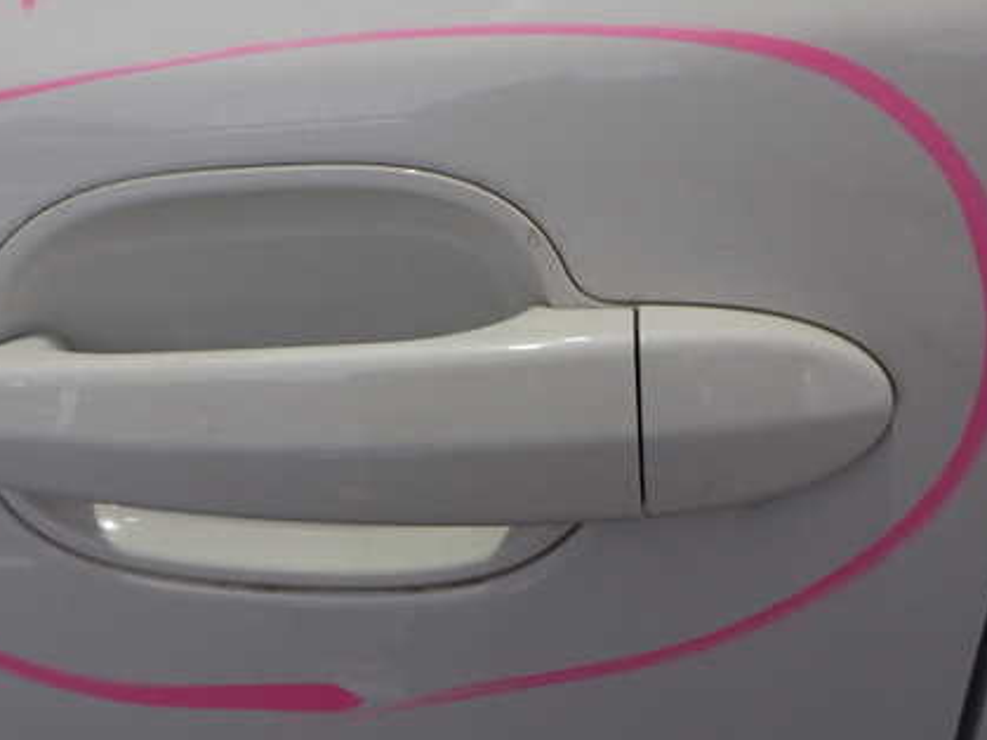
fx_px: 1226
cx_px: 367
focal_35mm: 43
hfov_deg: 43.5
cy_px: 295
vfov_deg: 33.5
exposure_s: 1/100
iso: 200
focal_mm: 5.4
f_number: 2.3
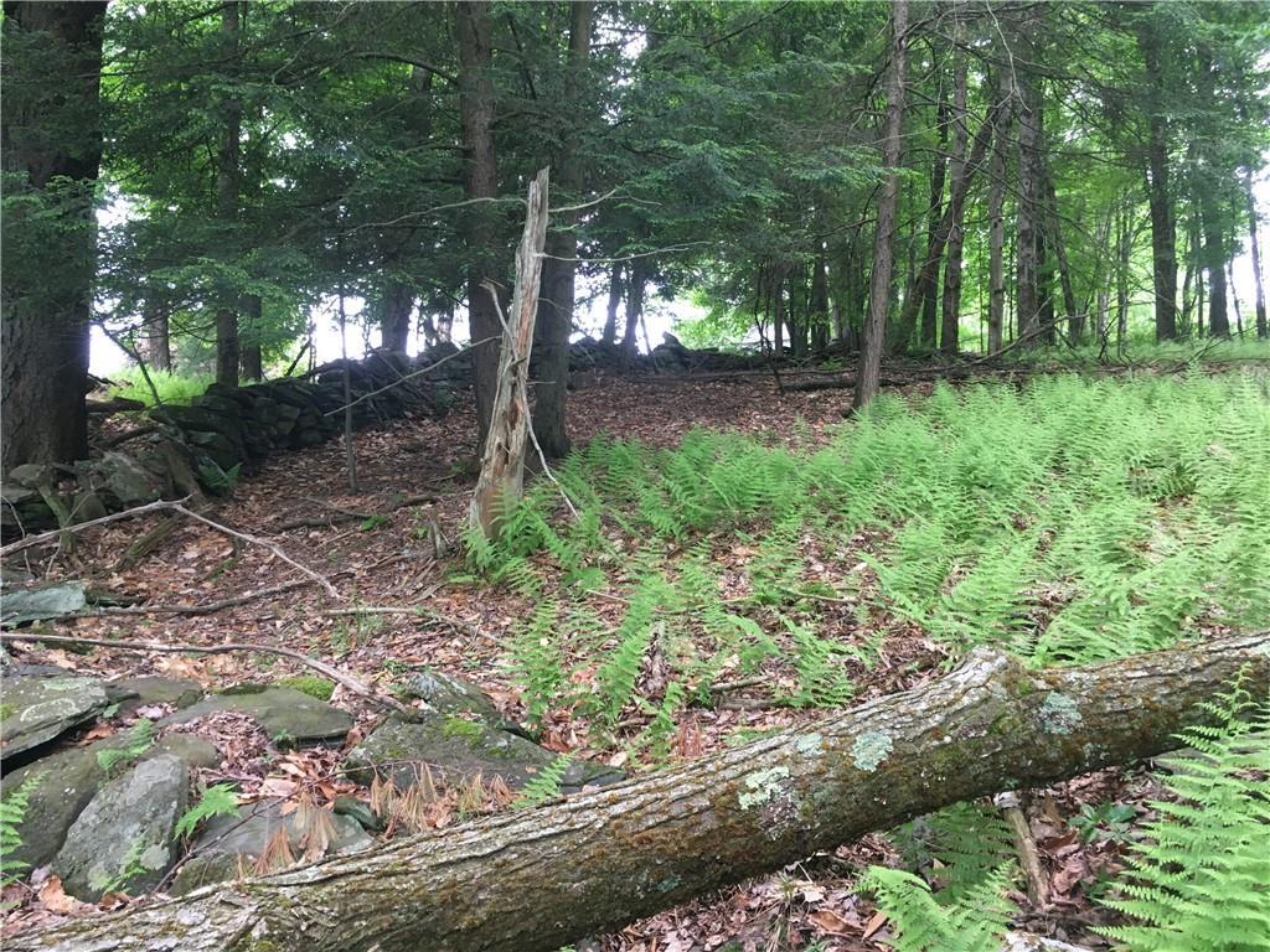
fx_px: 1064
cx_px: 635
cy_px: 476
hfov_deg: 61.7
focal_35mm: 29
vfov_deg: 48.2
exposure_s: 1/30
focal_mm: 4.15
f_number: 2.2
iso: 40
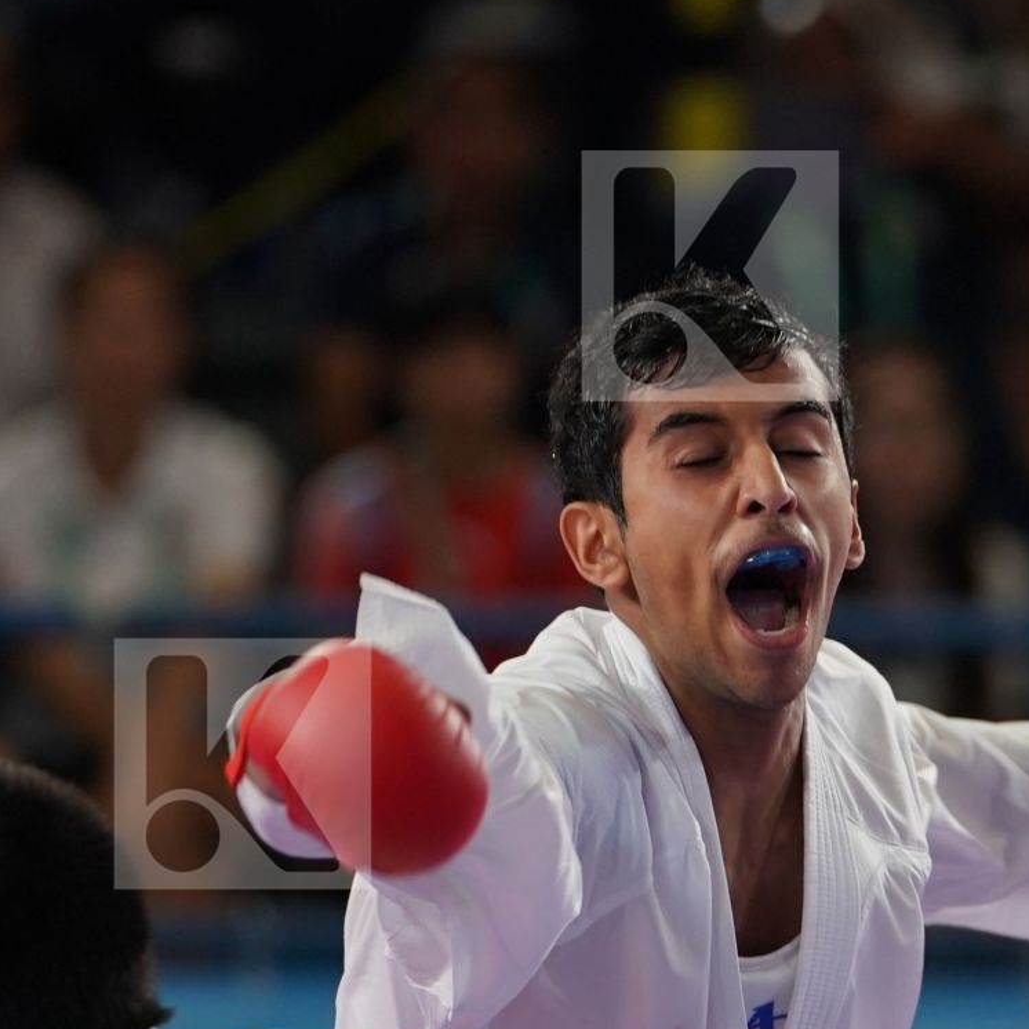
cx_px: 710
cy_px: 764
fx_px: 18699
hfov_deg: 3.2
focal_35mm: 556
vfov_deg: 3.2
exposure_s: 1/800
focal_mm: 181
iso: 1000
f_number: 2.8
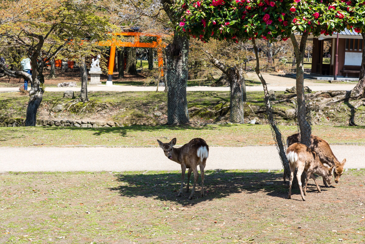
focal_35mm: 75
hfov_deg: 27.0
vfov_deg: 18.2
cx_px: 182
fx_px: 761
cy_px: 122
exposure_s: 1/80
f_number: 10
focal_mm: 75
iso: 80
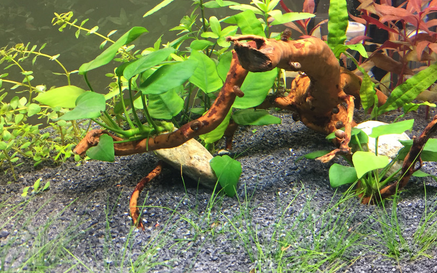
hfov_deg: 49.3
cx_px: 224
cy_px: 94
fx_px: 476
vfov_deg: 31.7
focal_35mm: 40
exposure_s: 1/33
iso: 64
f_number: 2.2
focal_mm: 4.15
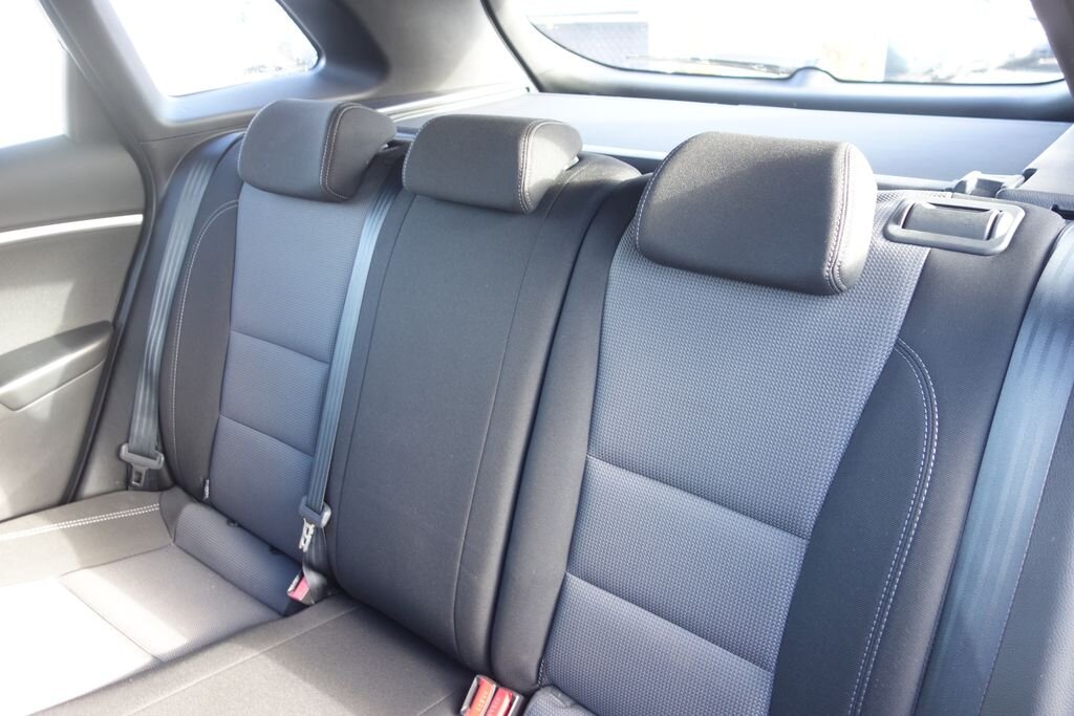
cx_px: 537
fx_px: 835
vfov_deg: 46.4
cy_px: 358
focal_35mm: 28
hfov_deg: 65.5
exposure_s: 1/40
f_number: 1.8
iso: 125
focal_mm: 10.4
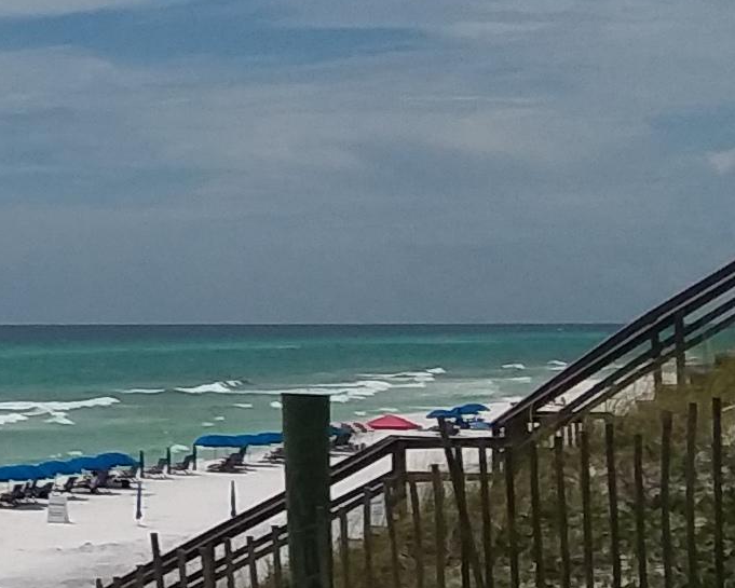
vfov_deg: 14.4
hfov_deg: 15.7
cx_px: -532
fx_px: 2328
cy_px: 218
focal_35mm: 107
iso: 40
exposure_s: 1/6593
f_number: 1.9
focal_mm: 2.47
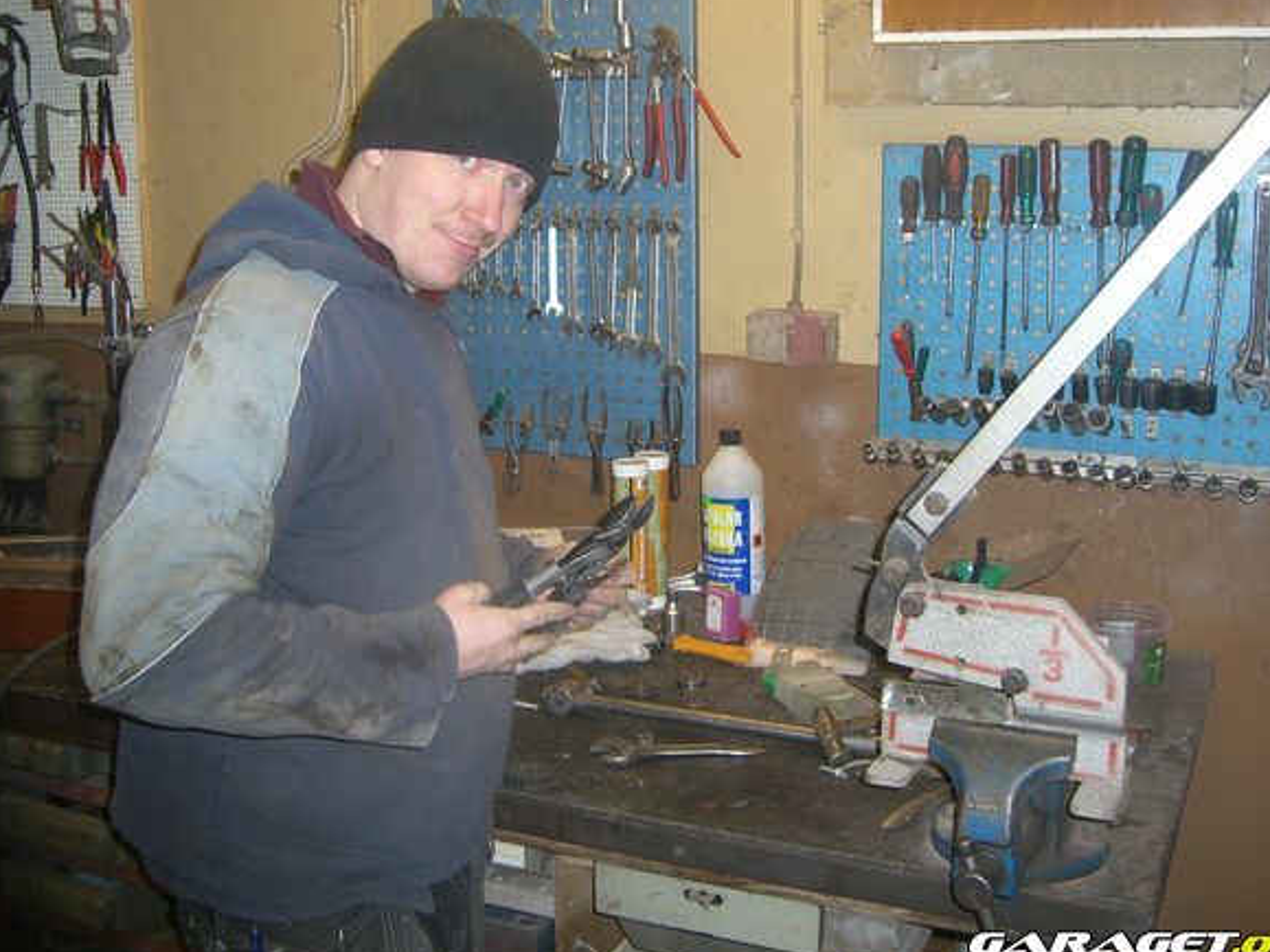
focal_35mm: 42
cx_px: 643
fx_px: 1541
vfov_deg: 34.3
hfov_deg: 44.8
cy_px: 439
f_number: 2.7
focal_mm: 6.2
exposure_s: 1/60
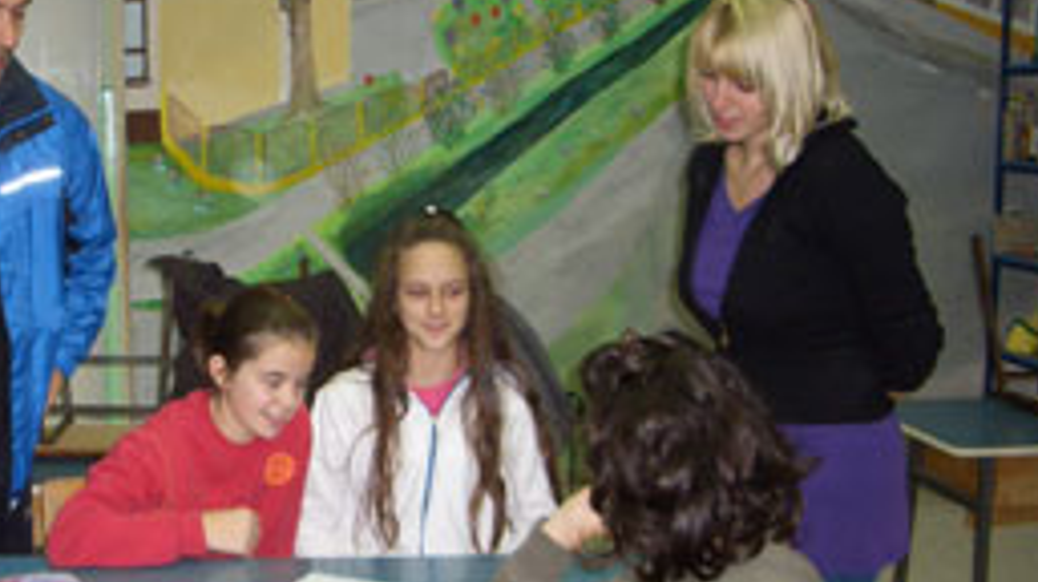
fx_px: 1430
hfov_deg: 39.5
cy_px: 277
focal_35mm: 52
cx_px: 351
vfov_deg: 23.0
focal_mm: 5.8
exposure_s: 1/60
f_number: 2.6
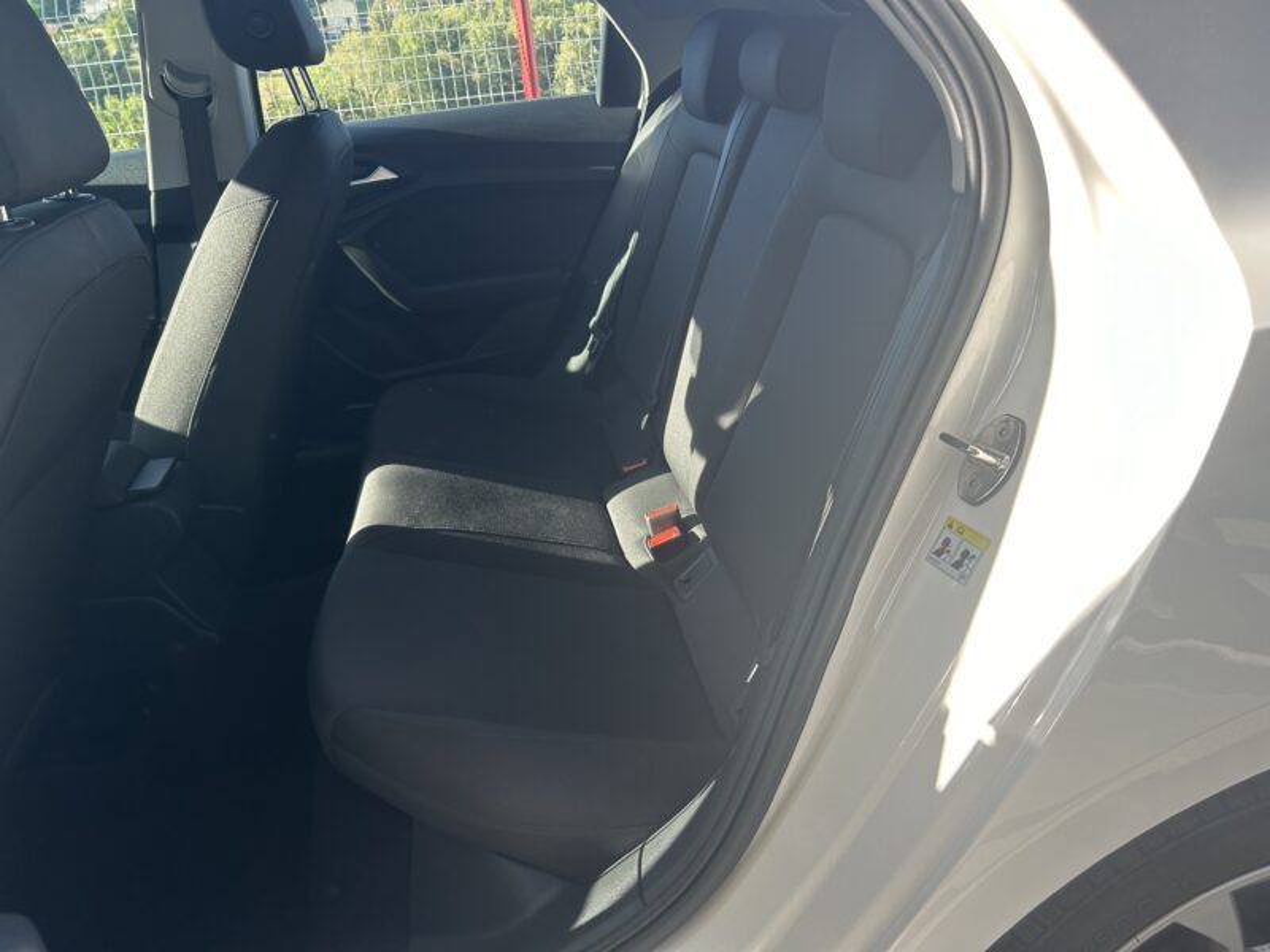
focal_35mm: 26
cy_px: 476
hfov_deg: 67.3
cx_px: 635
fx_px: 954
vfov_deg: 53.1
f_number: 1.5
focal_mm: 5.7
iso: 50
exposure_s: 1/456
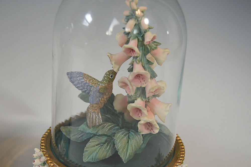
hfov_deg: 27.0
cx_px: 126
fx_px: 522
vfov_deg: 18.2
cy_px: 84
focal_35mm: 75
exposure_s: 1/60
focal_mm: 50
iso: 800
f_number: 5.6
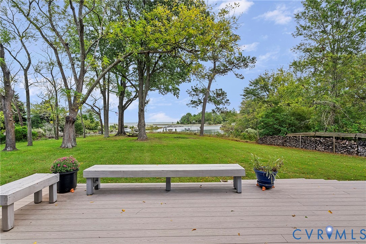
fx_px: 163
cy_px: 122
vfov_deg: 73.8
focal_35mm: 16
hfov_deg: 96.7
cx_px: 183
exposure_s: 1/125
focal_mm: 16
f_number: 8
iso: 800
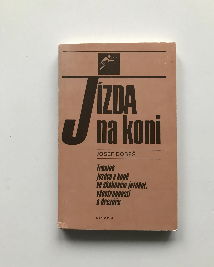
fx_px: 237
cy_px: 130
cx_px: 109
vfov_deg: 58.8
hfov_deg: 48.5
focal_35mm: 30
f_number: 1.8
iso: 40
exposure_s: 1/17
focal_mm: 3.99
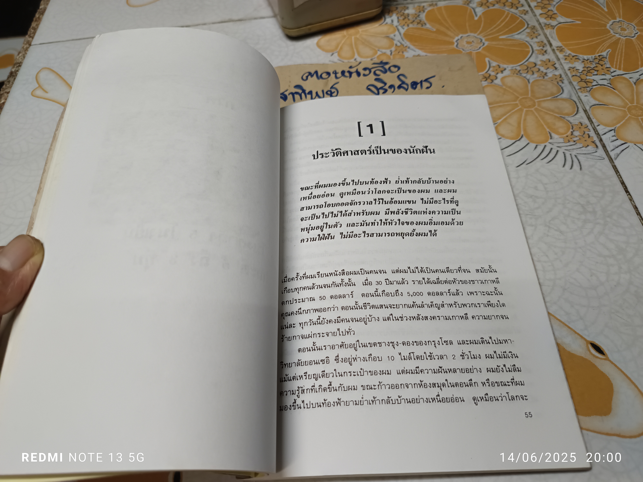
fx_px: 446
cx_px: 322
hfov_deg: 71.6
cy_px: 241
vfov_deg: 56.8
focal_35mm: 24
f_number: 1.7
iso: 1080
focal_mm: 5.31
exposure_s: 1/50
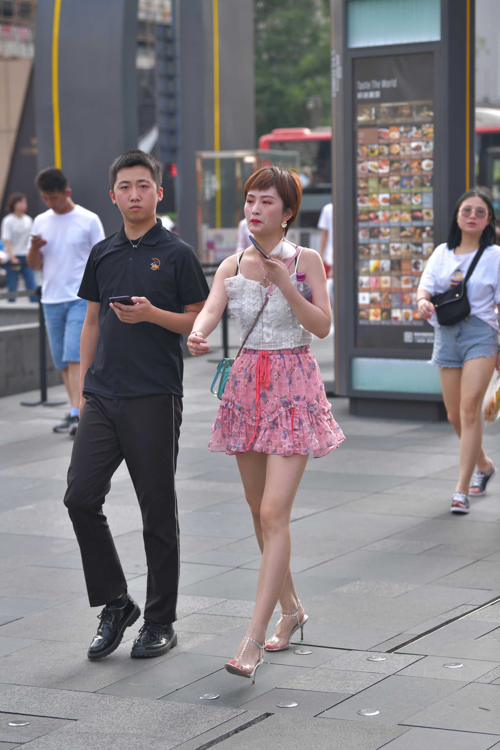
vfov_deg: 20.4
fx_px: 2083
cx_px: 250
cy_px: 375
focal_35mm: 100
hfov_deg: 13.7
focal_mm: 100
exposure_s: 1/640
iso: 250
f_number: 4
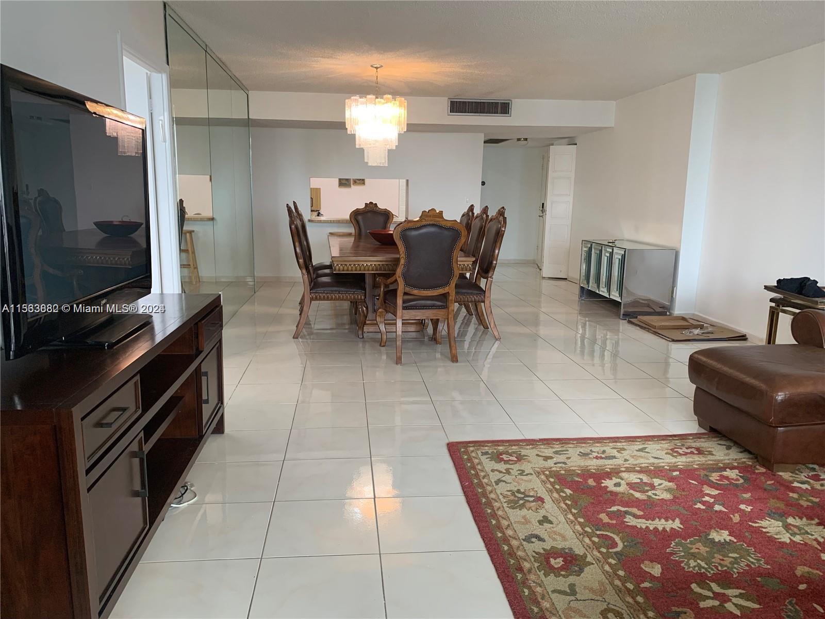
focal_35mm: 26
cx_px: 412
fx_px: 620
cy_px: 310
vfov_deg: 53.1
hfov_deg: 67.3
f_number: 1.8
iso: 80
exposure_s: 1/60
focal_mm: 4.25
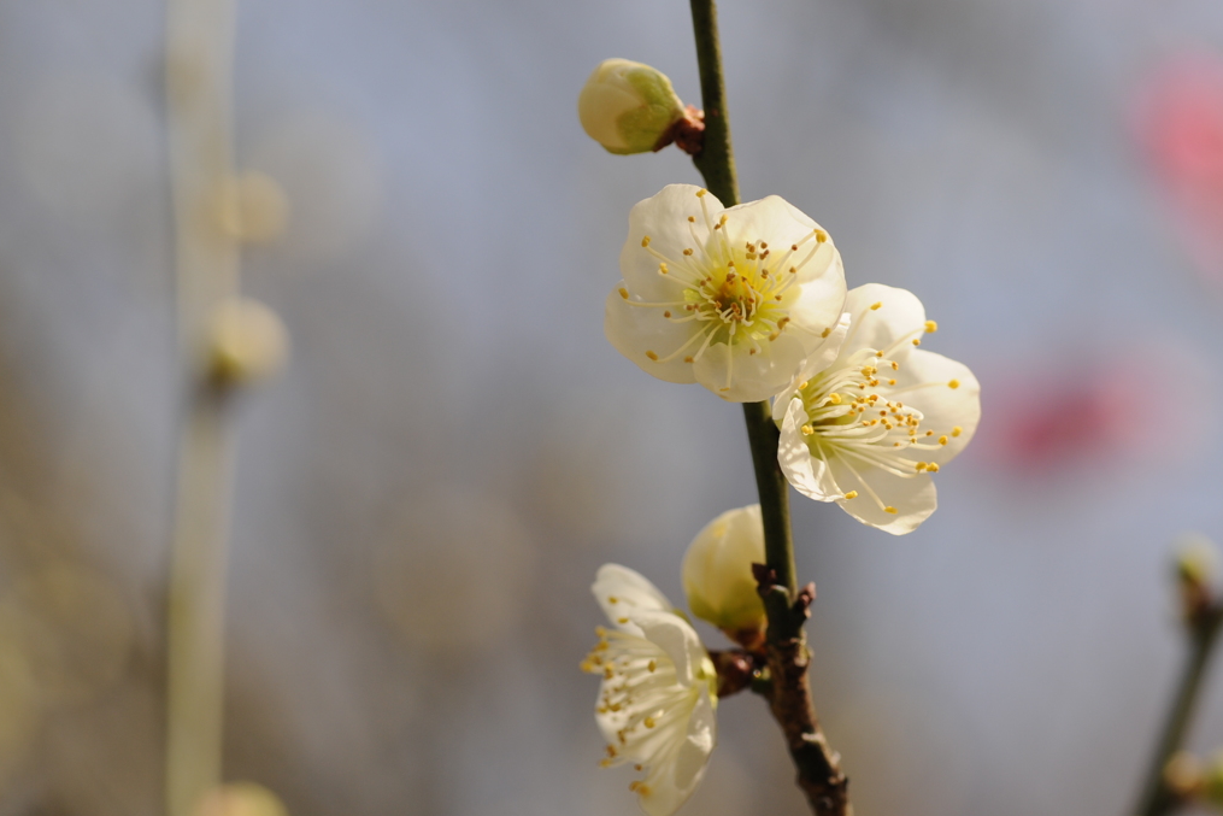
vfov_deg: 10.1
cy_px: 407
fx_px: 4621
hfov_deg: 15.1
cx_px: 613
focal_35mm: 136
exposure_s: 1/640
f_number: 8
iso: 200
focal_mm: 90
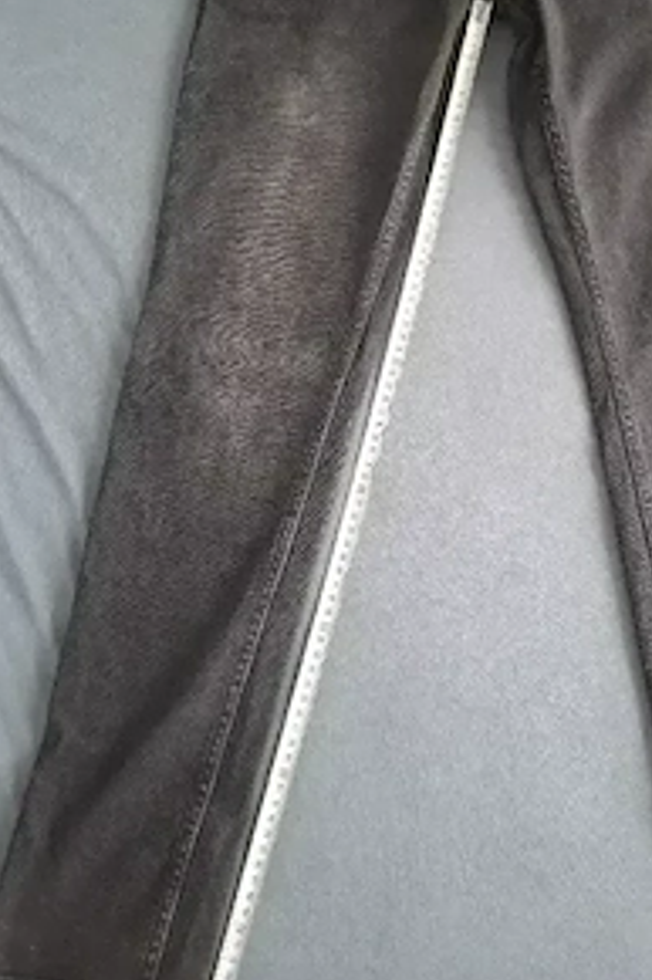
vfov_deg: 56.7
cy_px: 378
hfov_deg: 38.9
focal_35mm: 33
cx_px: 490
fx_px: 898
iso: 250
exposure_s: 1/50
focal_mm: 5.54
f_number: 1.8
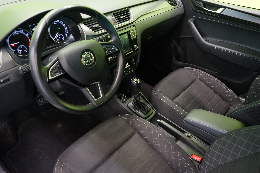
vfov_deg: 43.6
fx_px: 217
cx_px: 130
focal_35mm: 30
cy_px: 86
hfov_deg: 61.9
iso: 3200
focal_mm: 30
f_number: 5.6
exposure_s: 1/20
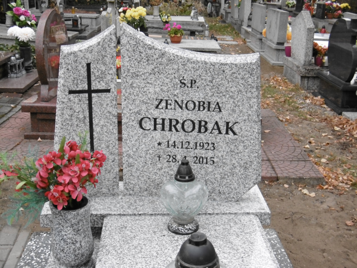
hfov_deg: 37.5
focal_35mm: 51
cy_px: 134
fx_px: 526
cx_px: 178
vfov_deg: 28.6
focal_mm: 9.2
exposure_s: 1/200
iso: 640
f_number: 4
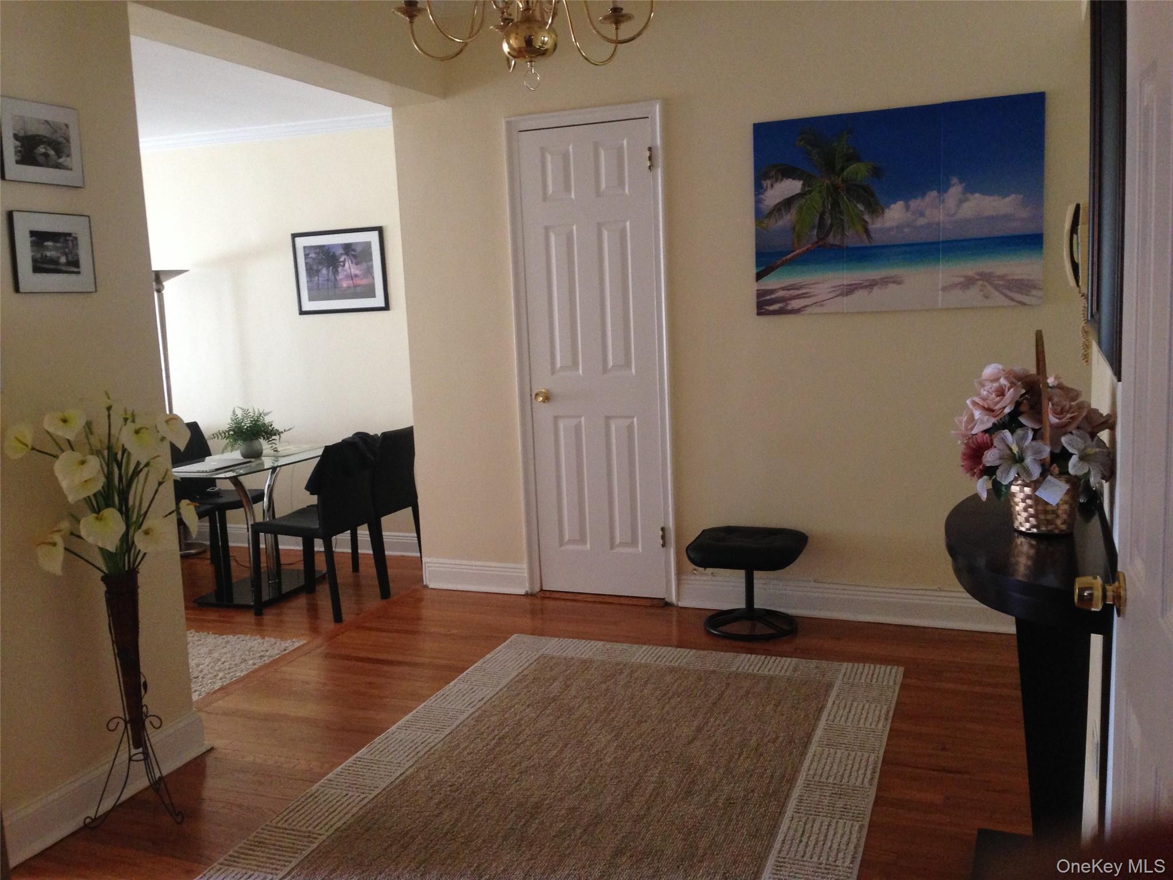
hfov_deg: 55.4
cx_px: 586
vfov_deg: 42.9
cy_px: 440
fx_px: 1118
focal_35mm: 33
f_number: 2.4
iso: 250
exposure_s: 1/20
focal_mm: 4.12
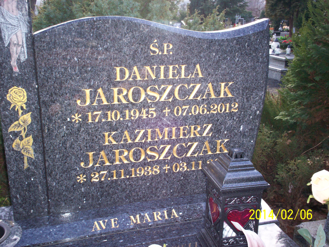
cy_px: 124
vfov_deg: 39.7
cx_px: 164
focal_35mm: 36
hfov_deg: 51.4
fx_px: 342
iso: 140
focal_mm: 6
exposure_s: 1/60
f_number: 4.5
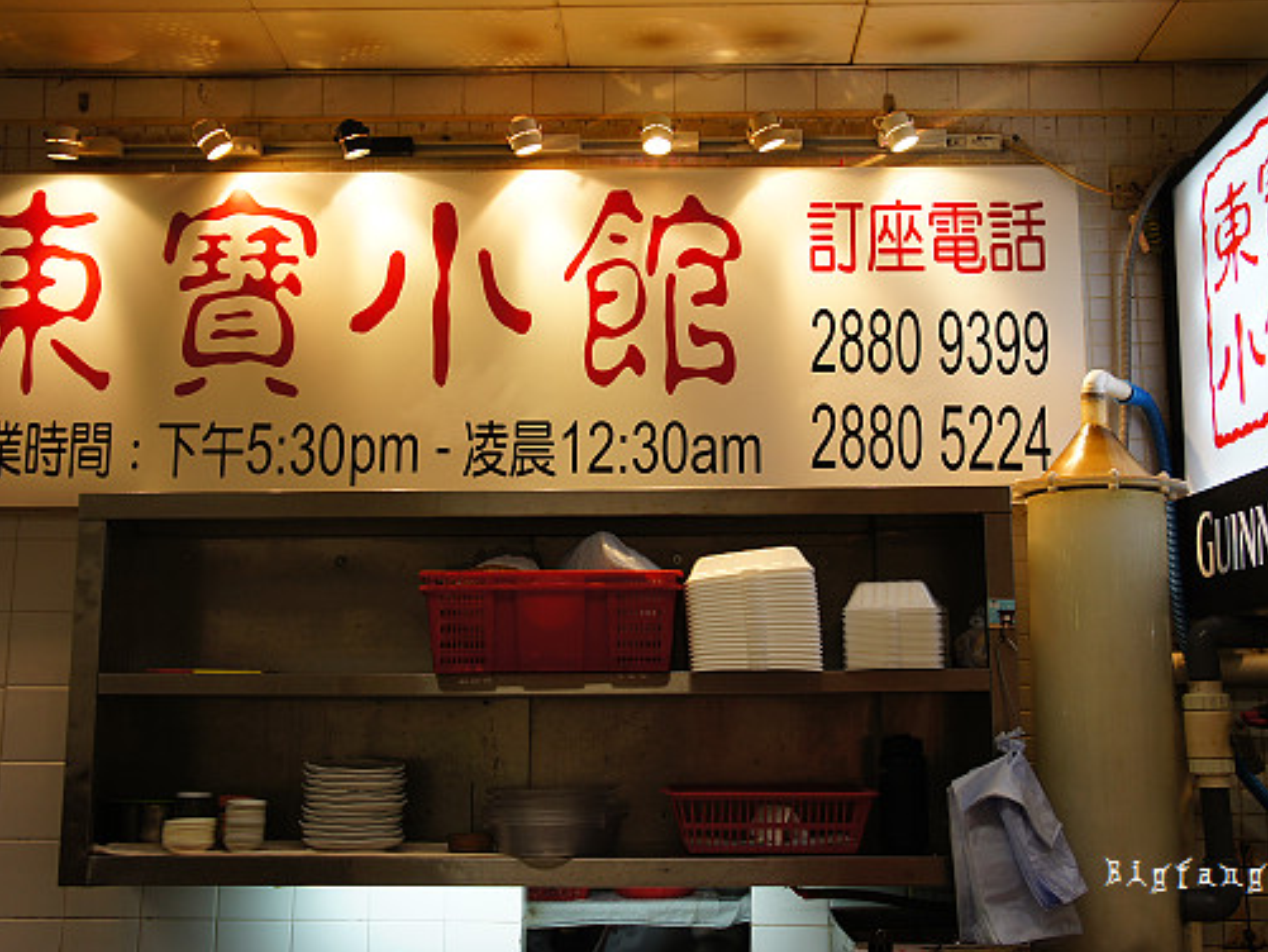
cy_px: 470
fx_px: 1466
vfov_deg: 36.0
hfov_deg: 46.8
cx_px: 610
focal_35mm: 40
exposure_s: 1/40
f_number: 4
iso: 200
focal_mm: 24
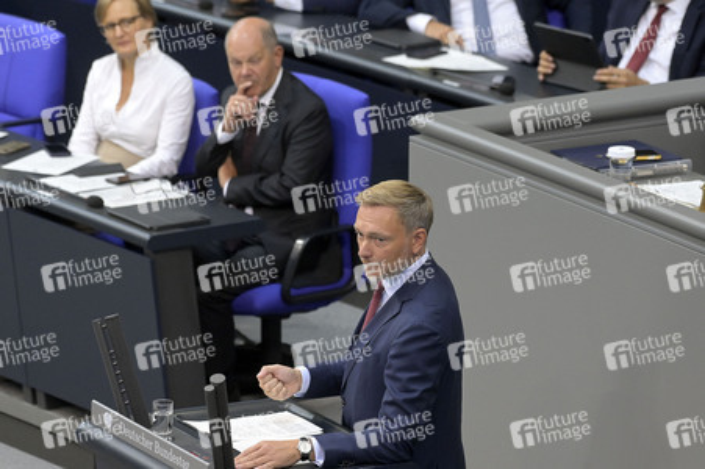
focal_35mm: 250
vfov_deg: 5.5
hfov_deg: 8.2
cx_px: 352
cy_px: 234
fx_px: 4892
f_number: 5.6
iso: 8000
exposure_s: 1/400
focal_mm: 250
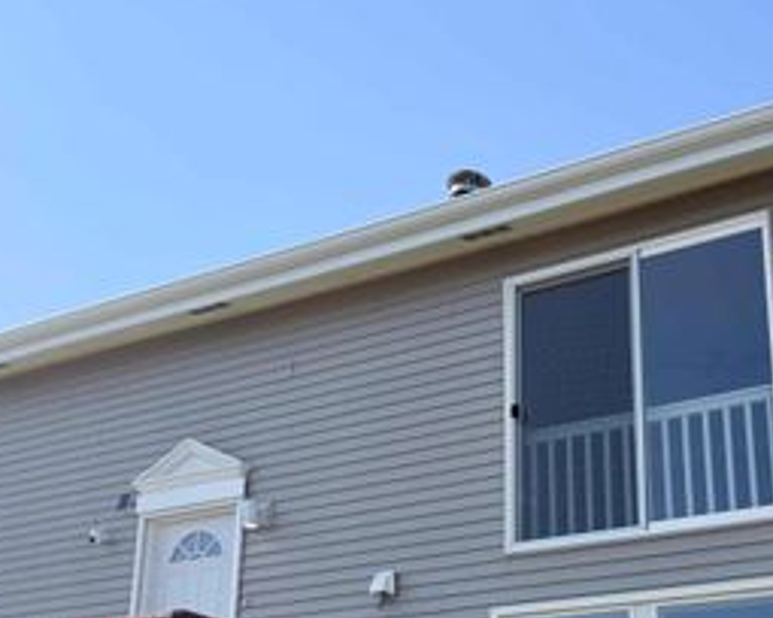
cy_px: 553
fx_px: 1052
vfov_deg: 31.3
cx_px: 470
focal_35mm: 46
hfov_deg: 40.1
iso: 80
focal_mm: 6.76
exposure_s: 1/2907
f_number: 1.78
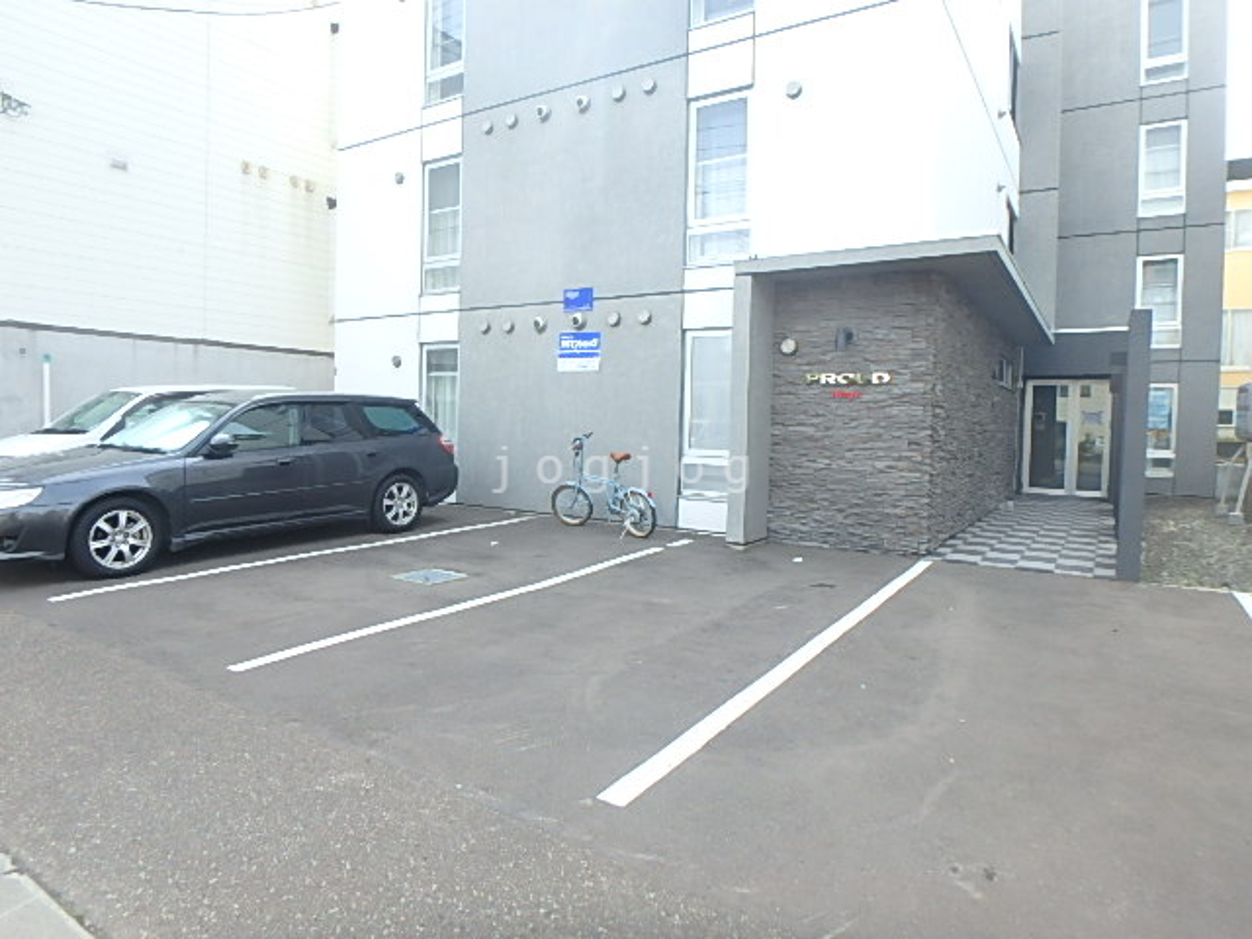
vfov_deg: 63.4
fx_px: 760
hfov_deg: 79.0
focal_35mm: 21
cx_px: 626
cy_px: 470
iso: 125
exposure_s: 1/250
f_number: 3.5
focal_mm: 3.7
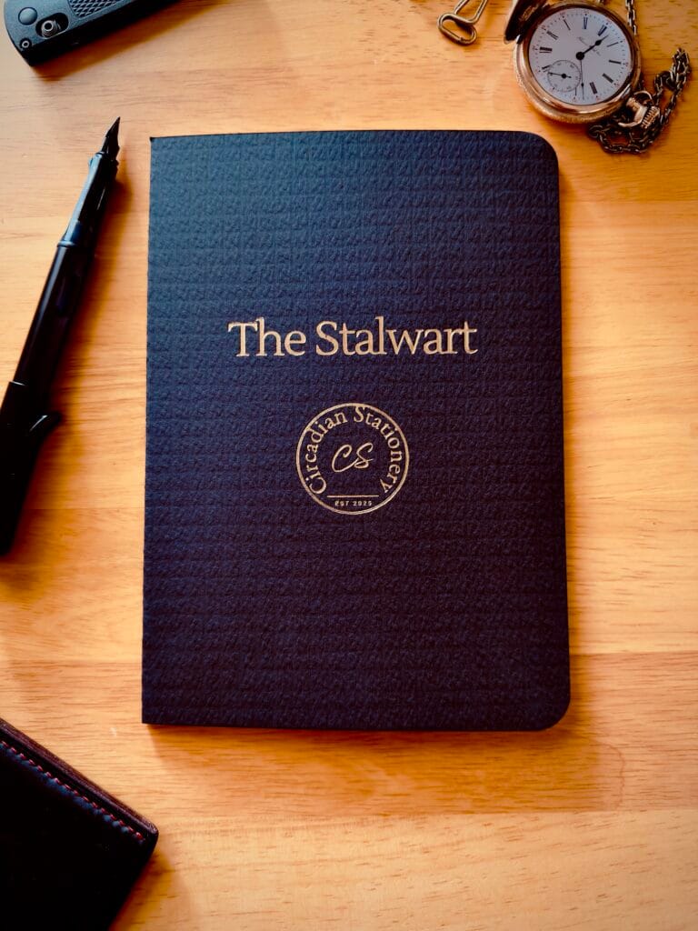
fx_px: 645
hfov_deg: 56.8
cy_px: 466
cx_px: 349
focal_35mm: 24
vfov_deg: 71.6
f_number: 1.78
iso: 500
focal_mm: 6.76
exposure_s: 1/30
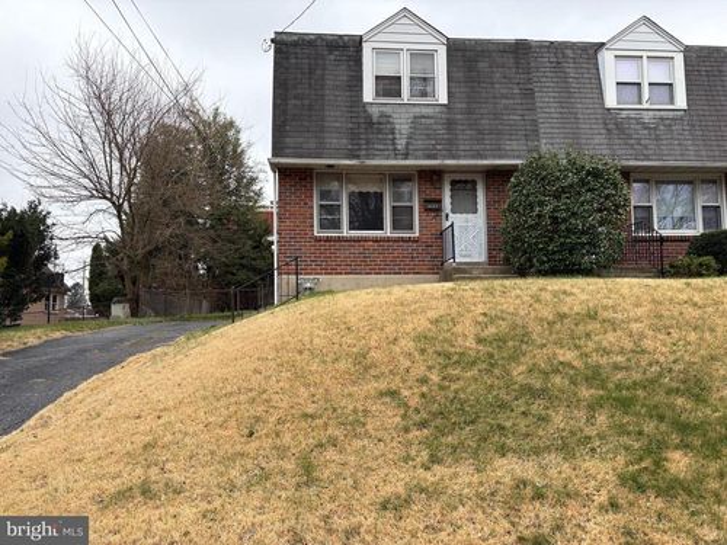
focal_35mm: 26
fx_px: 546
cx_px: 364
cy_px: 272
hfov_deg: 67.3
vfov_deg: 53.1
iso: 64
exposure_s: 1/1099
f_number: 1.6
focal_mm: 5.96
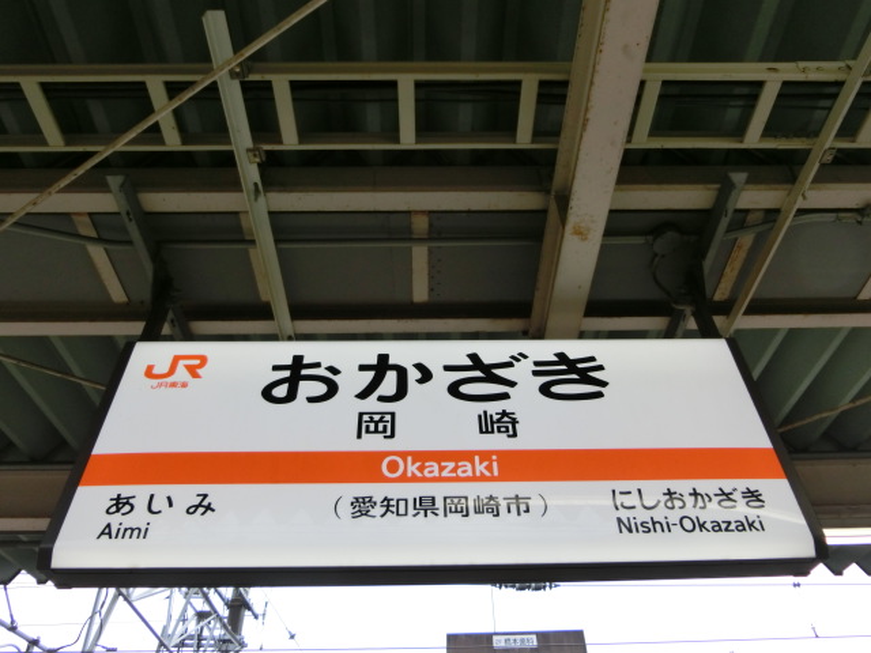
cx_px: 436
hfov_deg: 69.4
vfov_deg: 54.9
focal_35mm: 25
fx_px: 629
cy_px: 326
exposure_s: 1/200
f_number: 3.5
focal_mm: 4.5
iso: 80
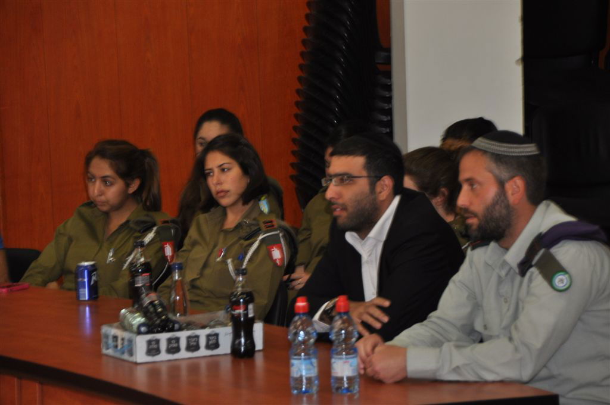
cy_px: 202
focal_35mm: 168
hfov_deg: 12.2
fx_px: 2843
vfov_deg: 8.1
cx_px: 305
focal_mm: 112
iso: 500
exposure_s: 1/60
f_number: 5.3
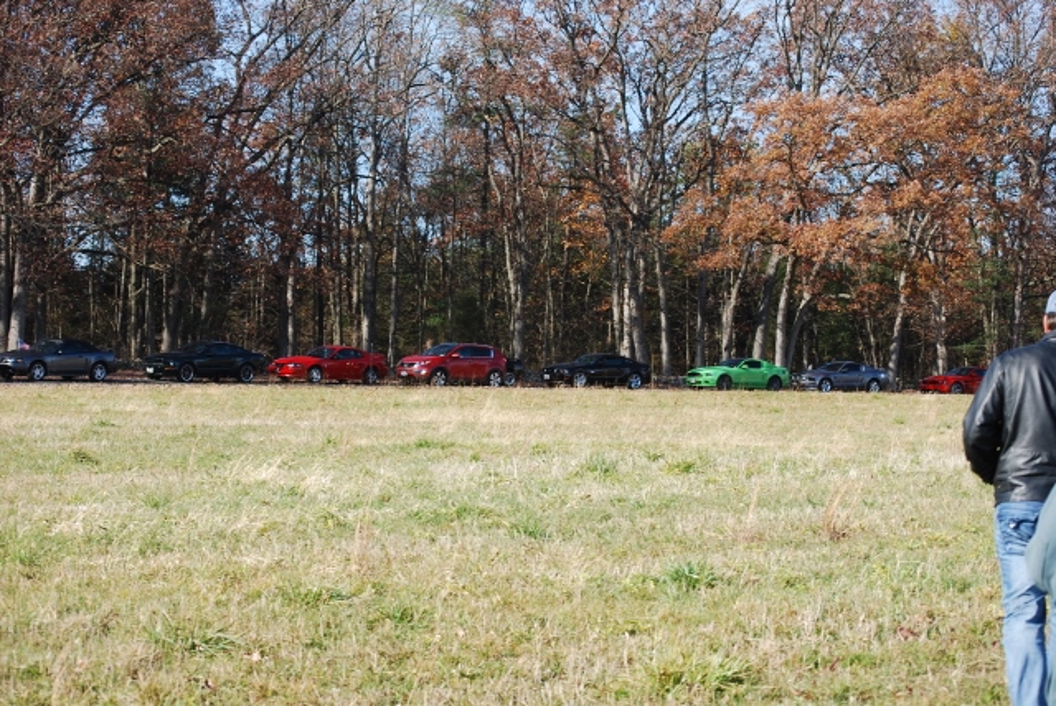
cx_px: 528
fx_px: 2422
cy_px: 353
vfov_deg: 16.6
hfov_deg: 24.6
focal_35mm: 82
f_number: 6.3
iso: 100
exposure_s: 1/160
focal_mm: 55
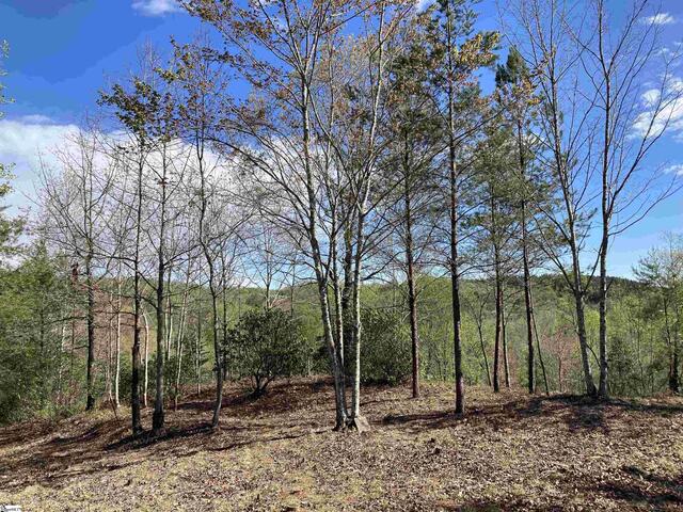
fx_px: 552
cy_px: 256
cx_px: 342
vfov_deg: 49.7
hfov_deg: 63.4
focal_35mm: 28
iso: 20
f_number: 1.8
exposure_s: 1/1429
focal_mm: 3.99
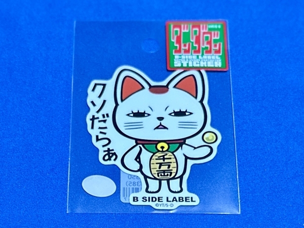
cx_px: 152
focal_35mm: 24
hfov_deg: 71.6
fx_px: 211
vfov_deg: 56.8
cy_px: 114
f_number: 1.78
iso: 800
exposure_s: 1/50
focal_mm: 6.86
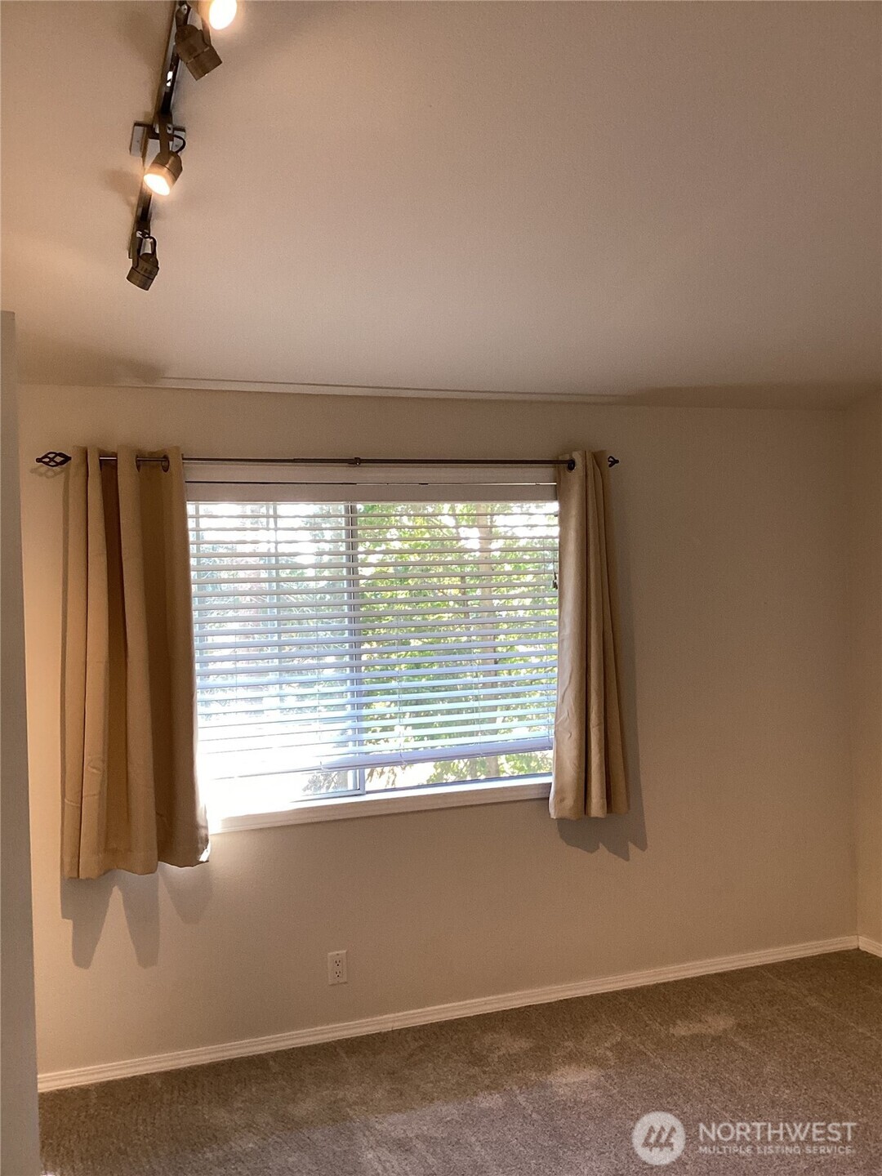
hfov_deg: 45.4
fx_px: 1053
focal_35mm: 31
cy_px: 588
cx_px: 441
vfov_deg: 58.4
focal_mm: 3.3
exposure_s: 1/60
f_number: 2.4
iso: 100
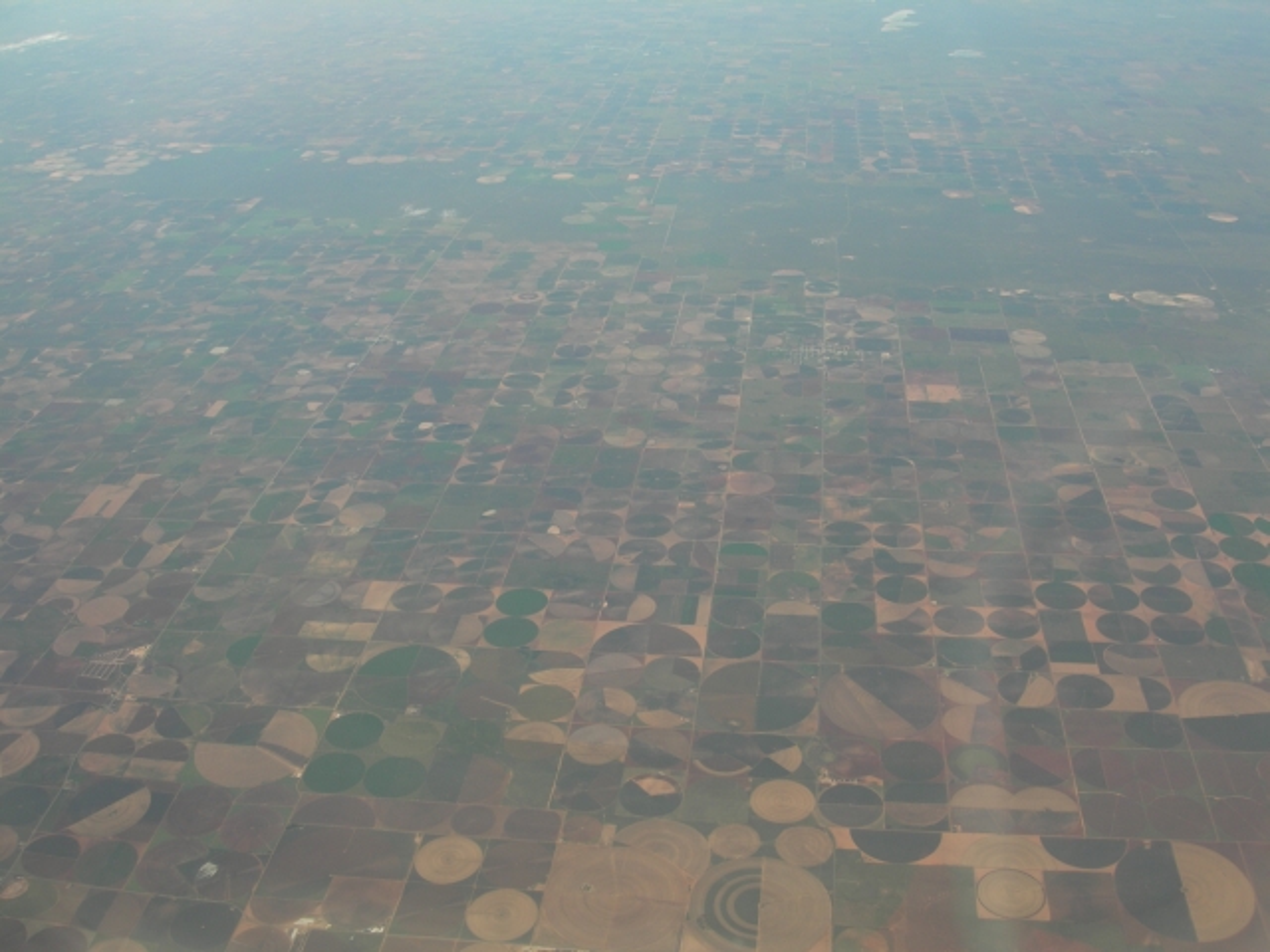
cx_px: 635
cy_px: 476
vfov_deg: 37.7
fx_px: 1394
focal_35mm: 38
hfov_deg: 49.0
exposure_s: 1/333
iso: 50
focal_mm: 7.8
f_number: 4.8
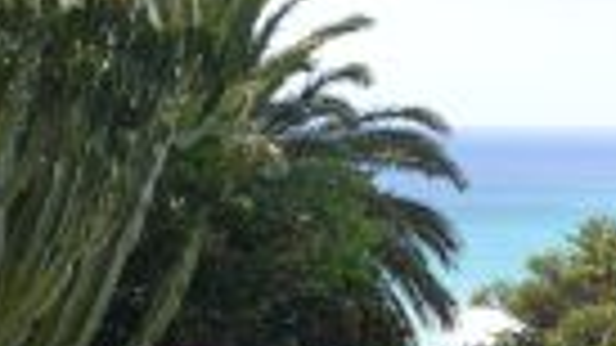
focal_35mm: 217
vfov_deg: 5.6
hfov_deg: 9.9
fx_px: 3544
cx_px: 333
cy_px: 297
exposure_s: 1/200
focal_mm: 42
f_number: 6.3
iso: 100
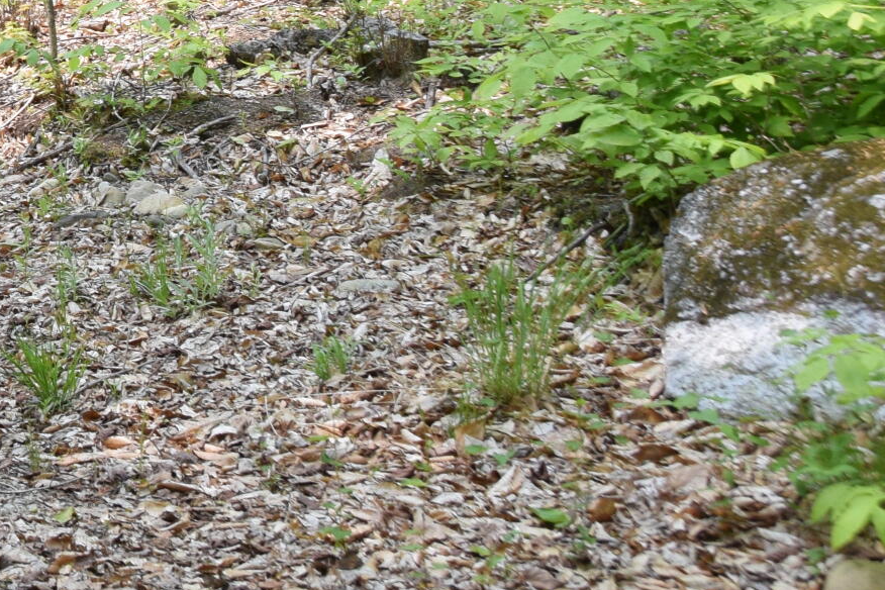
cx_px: -445
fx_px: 2778
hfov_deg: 16.5
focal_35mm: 113
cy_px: -237
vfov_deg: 11.7
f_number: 8
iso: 320
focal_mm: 22
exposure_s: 1/250
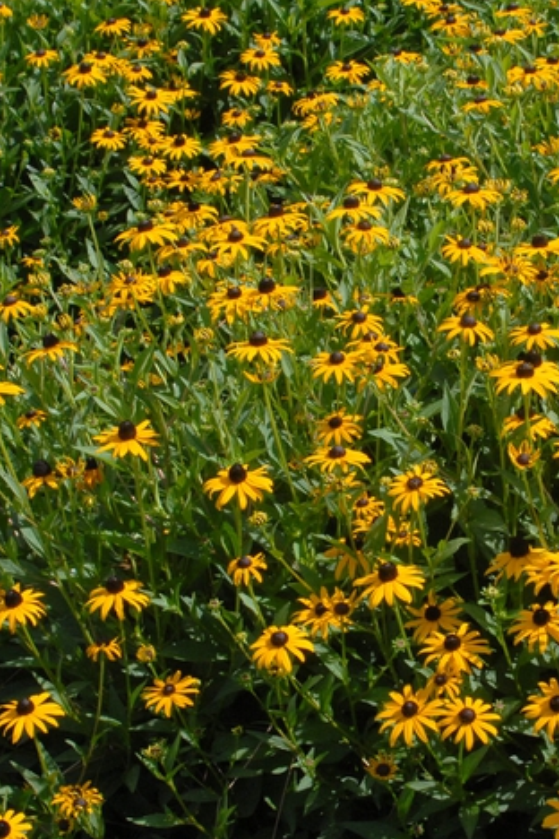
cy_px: 483
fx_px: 2143
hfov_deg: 14.8
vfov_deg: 22.1
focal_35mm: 92
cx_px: 460
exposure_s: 1/400
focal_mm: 28
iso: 400
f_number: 10
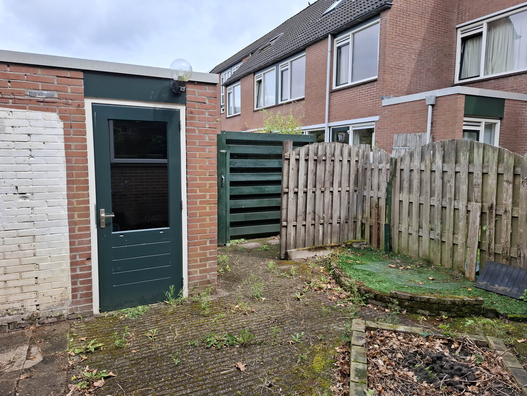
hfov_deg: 73.9
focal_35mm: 23
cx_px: 264
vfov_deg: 58.9
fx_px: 350
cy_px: 198
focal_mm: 5.5
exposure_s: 1/1036
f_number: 1.8
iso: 50
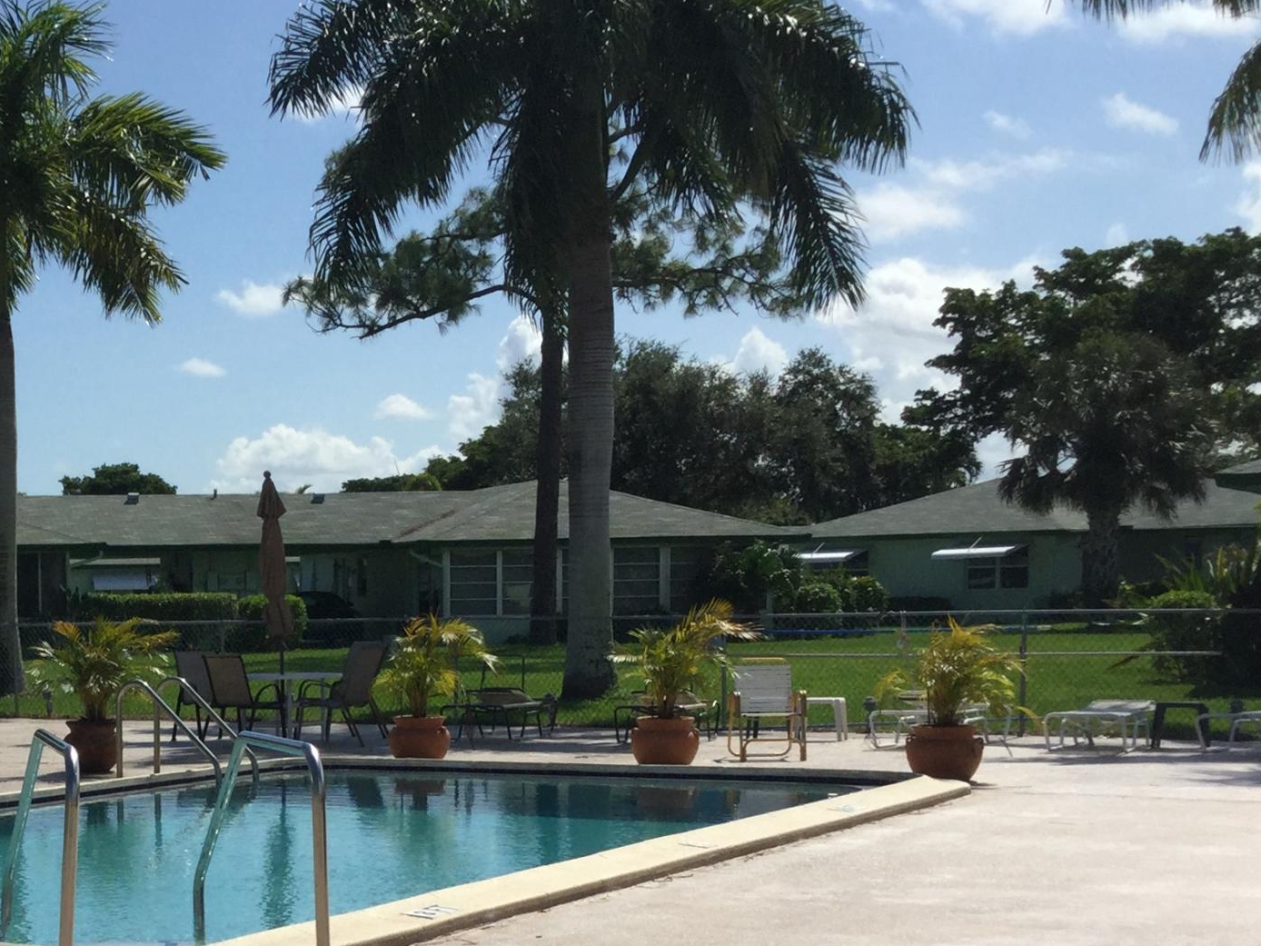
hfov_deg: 28.1
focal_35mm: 67
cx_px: 169
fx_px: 2441
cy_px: 816
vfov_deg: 21.5
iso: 25
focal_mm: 3.3
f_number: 2.4
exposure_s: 1/3021
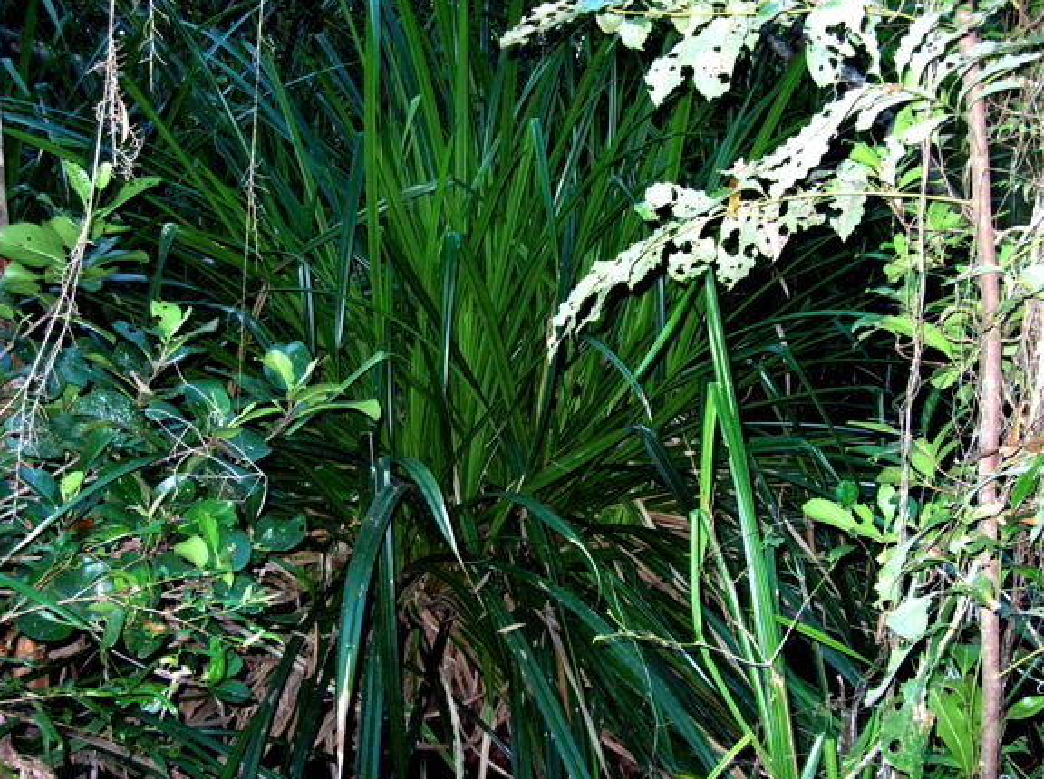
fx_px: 1204
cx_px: 573
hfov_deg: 46.8
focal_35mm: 40
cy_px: 397
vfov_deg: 35.9
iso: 225
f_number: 2.7
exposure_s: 1/60.1
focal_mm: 6
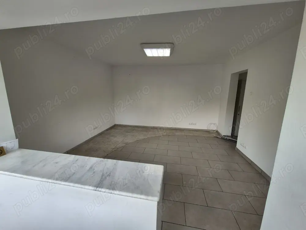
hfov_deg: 106.2
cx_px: 153
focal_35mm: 13
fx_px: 115
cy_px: 115
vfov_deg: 89.9
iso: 50
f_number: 2.2
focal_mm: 1.74
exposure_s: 1/100
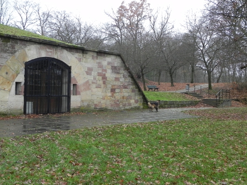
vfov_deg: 34.3
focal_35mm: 42
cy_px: 93
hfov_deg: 44.8
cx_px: 126
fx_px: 300
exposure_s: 1/37.6
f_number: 3.2
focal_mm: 7.3
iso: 160
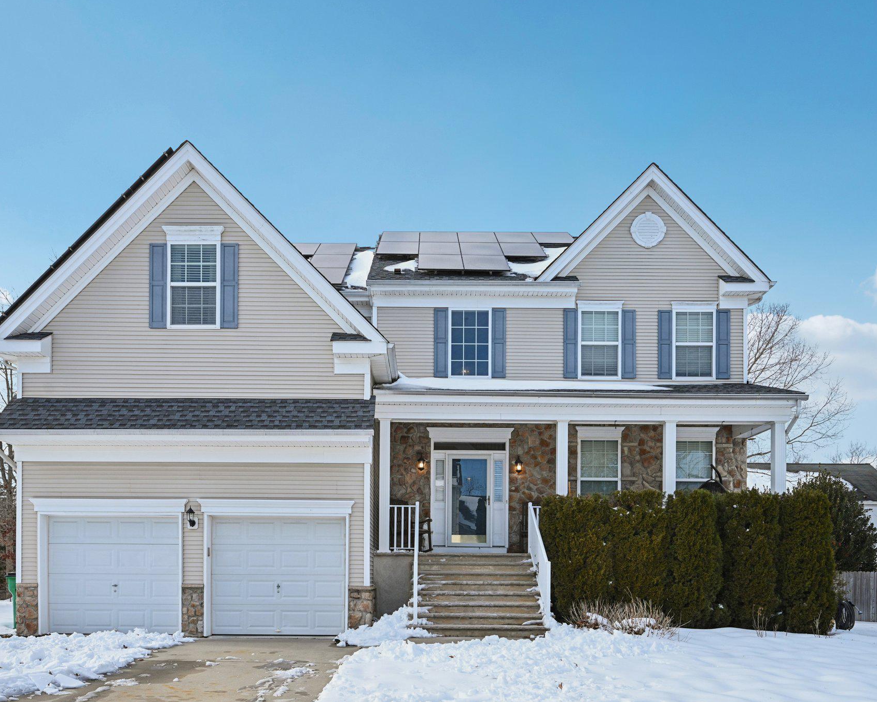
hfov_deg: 68.0
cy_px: 349
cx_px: 406
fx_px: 649
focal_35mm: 25
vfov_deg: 56.8
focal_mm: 22
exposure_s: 1/500
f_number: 8
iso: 400
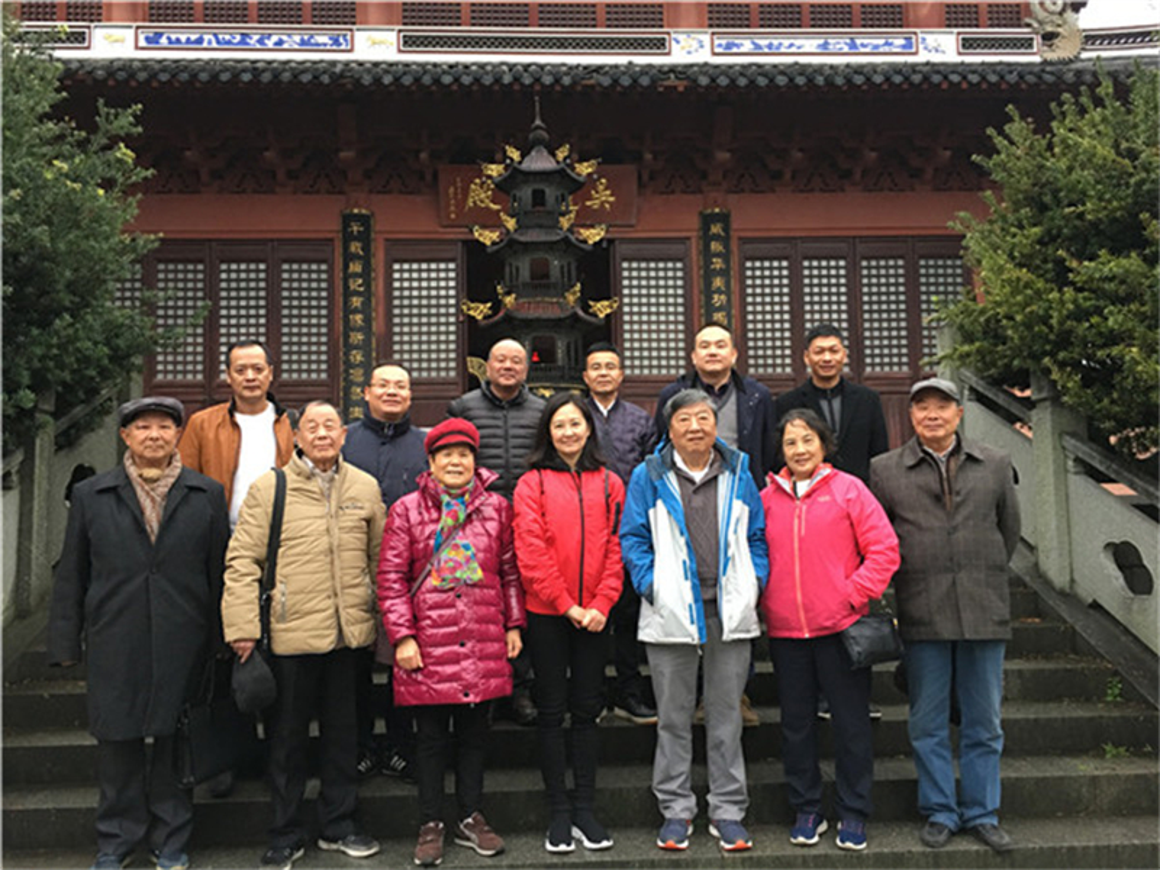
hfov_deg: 61.7
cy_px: 435
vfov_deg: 48.2
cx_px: 580
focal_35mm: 29
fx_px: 972
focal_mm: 4.15
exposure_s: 1/17
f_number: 2.2
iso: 100
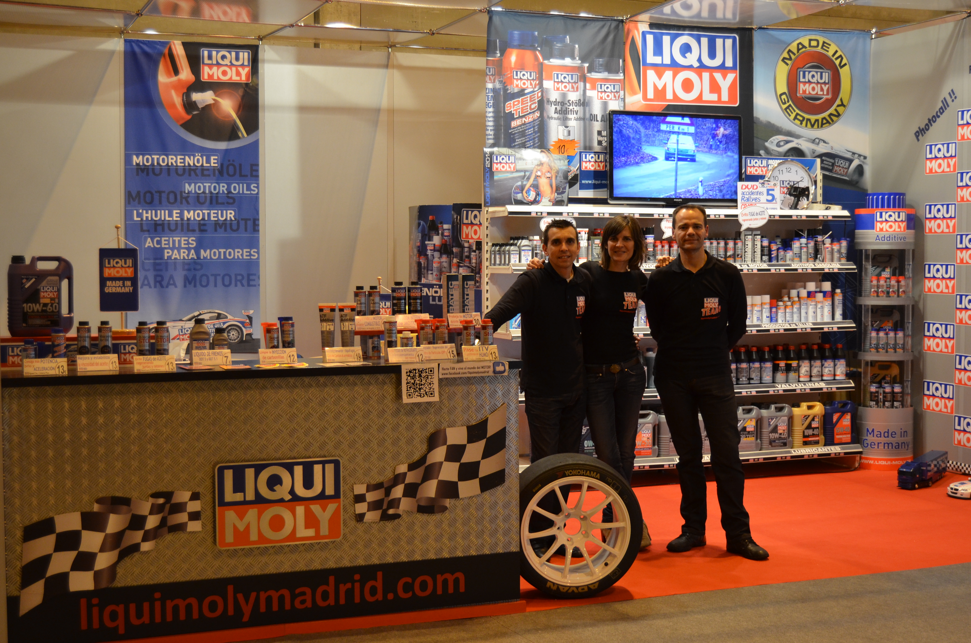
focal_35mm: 48
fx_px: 1292
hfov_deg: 41.2
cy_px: 322
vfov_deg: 28.0
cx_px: 486
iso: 800
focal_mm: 32
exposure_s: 1/50
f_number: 4.5
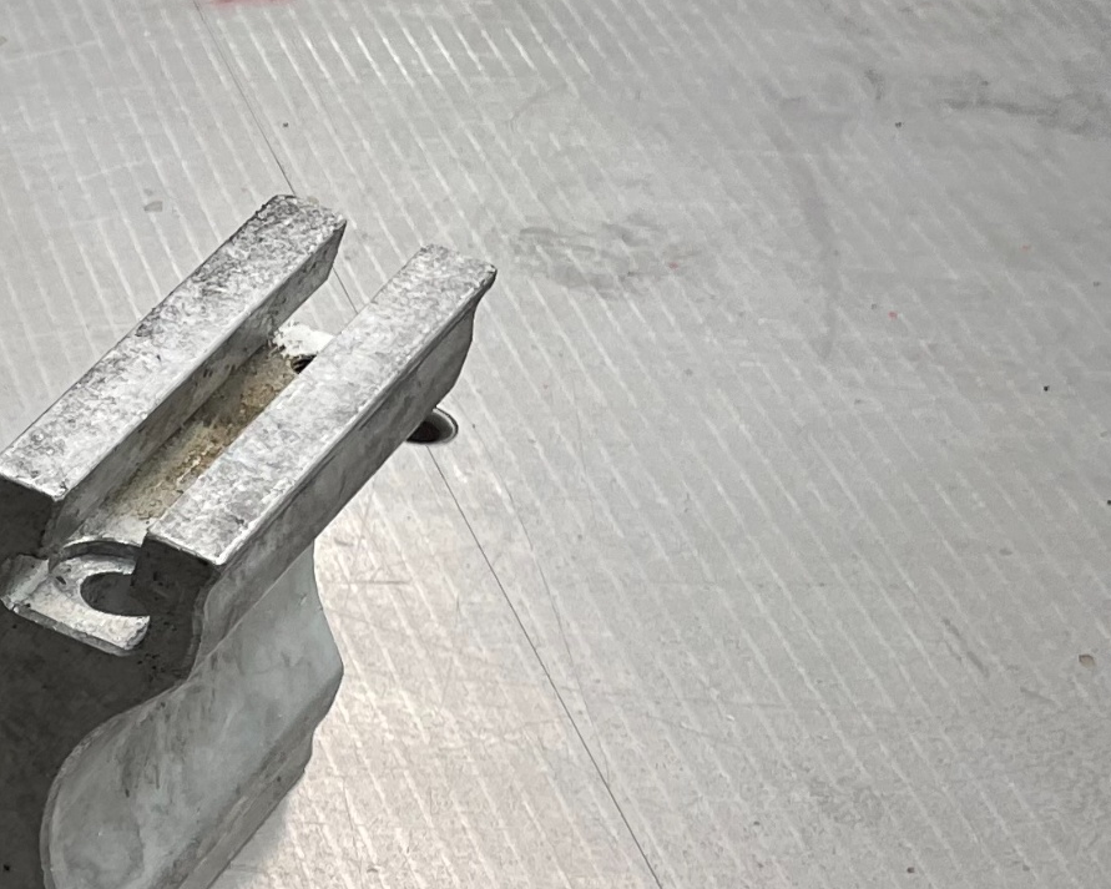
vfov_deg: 15.8
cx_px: -888
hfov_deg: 17.0
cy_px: 1110
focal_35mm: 93
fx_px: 3058
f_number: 1.6
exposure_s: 1/121
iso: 64
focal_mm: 5.1
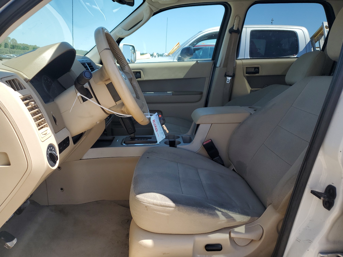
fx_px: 258
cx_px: 172
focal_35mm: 26
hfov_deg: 67.3
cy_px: 128
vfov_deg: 53.1
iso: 50
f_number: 1.5
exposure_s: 1/1250
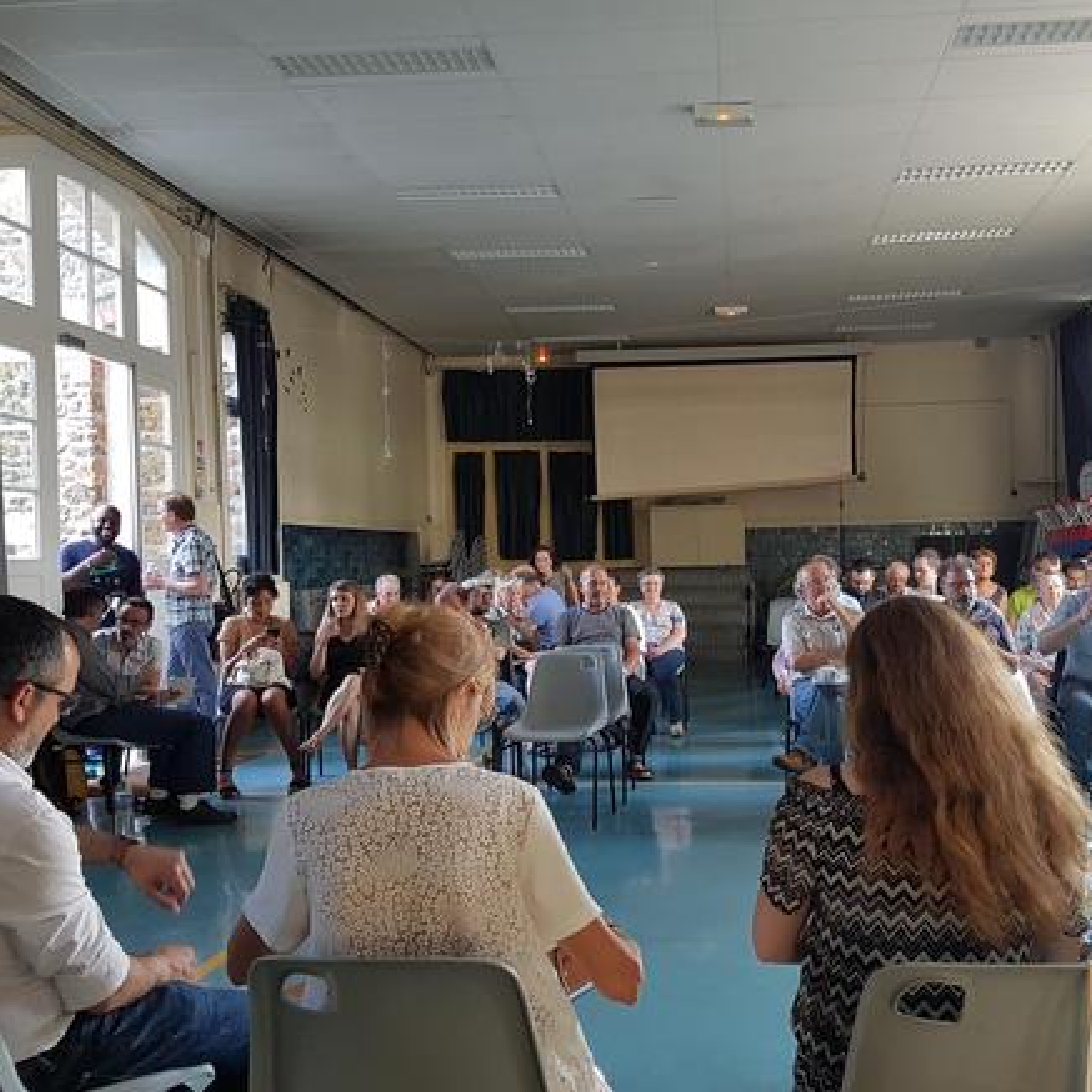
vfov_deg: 47.2
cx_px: 670
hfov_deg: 46.9
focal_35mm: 35
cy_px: 560
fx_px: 1249
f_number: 1.7
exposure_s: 1/50
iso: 100
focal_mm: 4.2
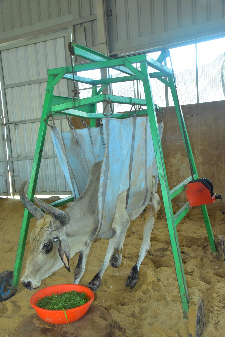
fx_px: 337
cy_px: 178
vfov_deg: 53.1
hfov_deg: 36.9
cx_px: 109
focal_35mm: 36
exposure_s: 1/160
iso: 3200
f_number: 5
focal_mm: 34
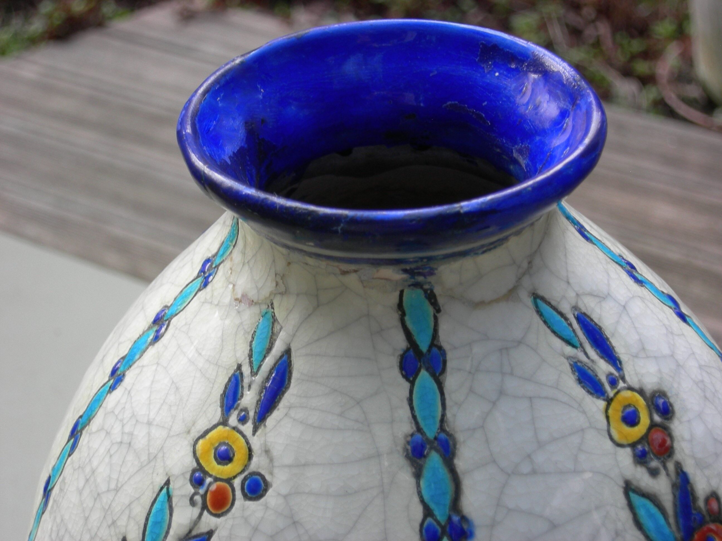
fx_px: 1773
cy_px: 270
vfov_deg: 17.4
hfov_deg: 23.0
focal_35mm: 85
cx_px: 361
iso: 64
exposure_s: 1/52.1
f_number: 4.1
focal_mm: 17.7
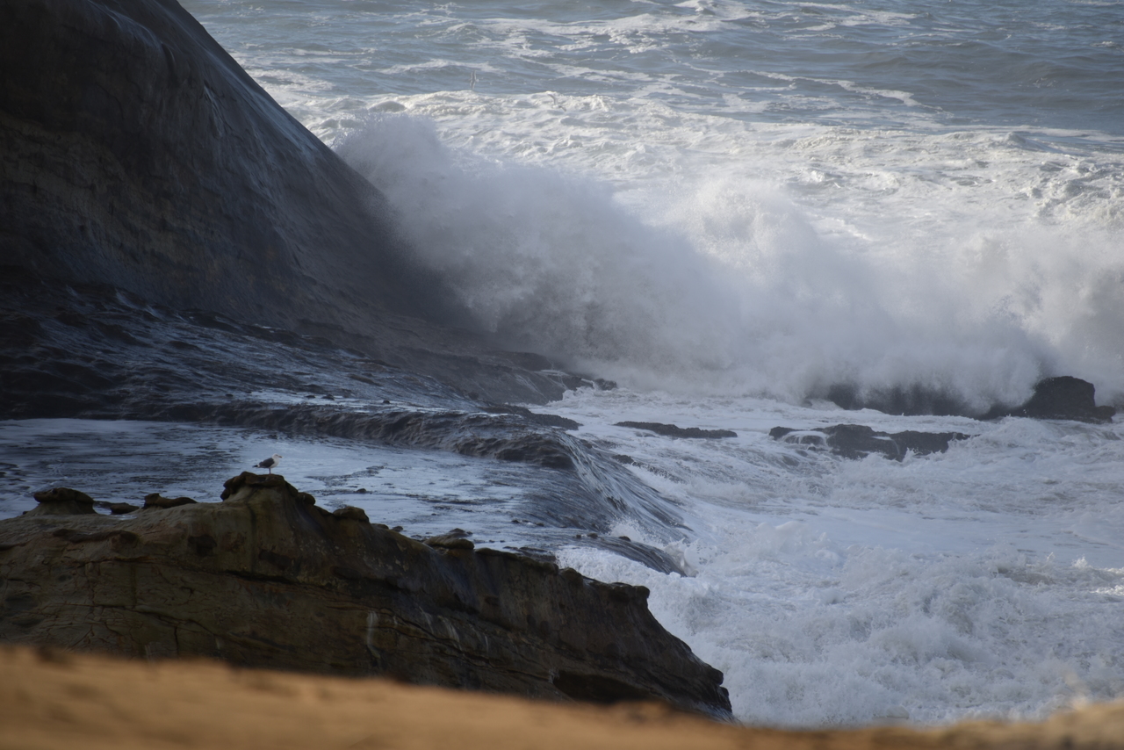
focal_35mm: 300
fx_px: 9368
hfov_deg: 6.9
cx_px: 562
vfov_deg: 4.6
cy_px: 375
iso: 125
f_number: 5.6
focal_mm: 300
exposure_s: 1/640
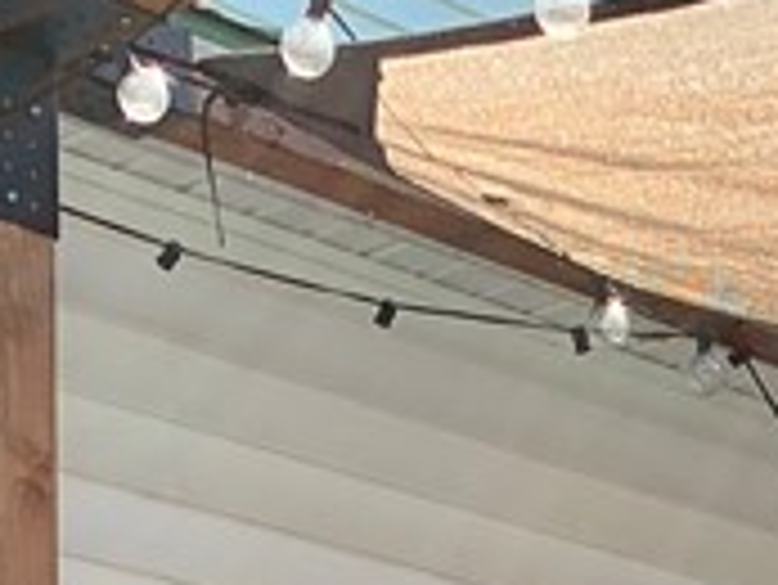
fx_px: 3464
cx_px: 1052
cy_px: 1660
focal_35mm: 154
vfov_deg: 8.4
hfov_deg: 12.4
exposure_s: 1/485
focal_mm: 4.25
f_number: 1.8
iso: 25
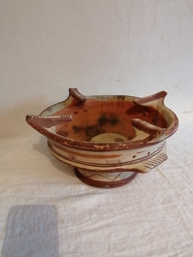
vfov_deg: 69.4
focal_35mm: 25
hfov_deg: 54.9
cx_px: 96
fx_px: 186
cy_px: 128
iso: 200
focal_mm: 1.78
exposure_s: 1/33.3
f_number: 2.4
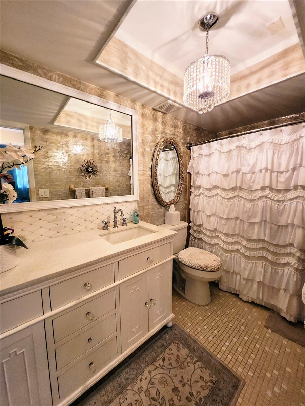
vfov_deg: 106.2
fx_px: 153
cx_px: 152
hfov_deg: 89.9
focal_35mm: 13
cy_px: 203
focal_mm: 1.74
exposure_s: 1/30
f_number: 2.2
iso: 400
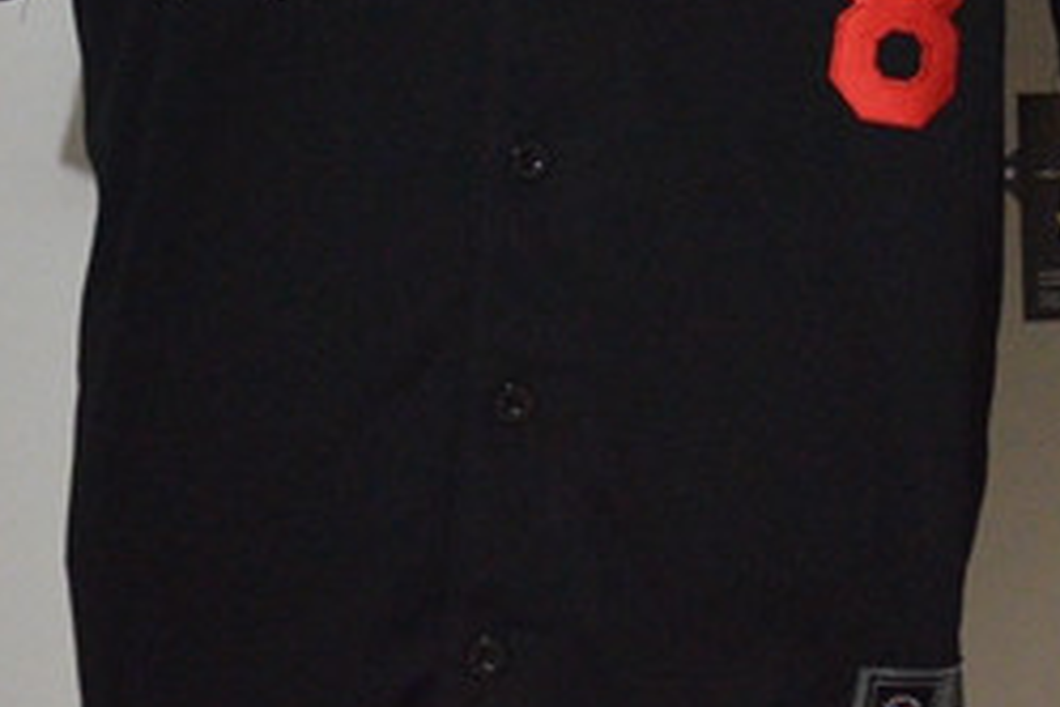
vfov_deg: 5.9
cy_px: -124
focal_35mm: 231
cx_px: 1209
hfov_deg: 8.8
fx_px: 6801
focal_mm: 48
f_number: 4.5
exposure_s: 1/20
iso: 4000
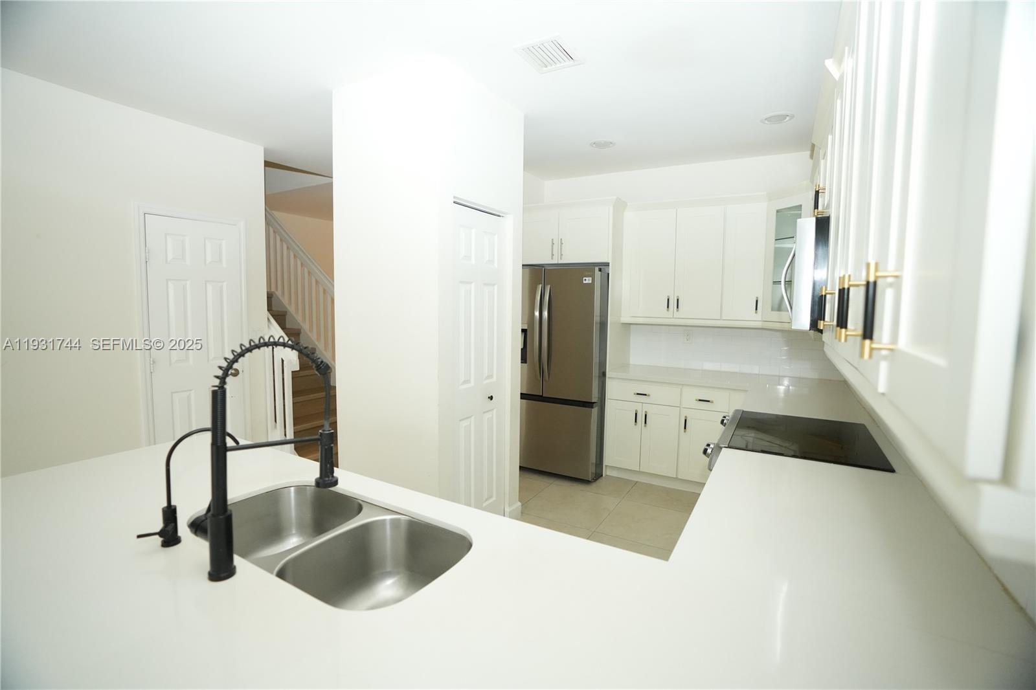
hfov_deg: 96.7
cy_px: 345
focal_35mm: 16
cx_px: 518
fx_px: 460
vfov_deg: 73.7
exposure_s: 1/250
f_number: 2.8
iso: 4000
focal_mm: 16
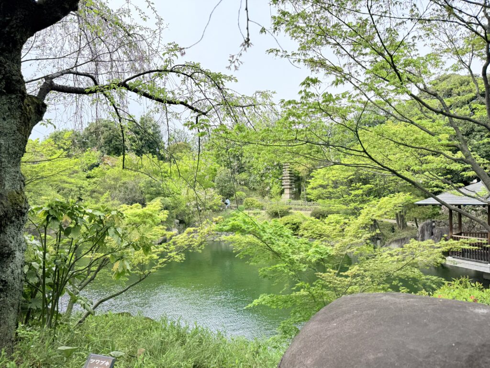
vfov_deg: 56.8
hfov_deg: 71.6
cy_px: 184
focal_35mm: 24
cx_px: 245
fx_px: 340
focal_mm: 6.76
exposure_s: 1/3279
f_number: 1.78
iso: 100
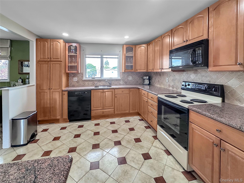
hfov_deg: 102.1
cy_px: 92
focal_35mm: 14
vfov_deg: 85.7
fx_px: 99
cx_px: 122
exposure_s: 1/120
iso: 200
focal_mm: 2.22
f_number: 2.2
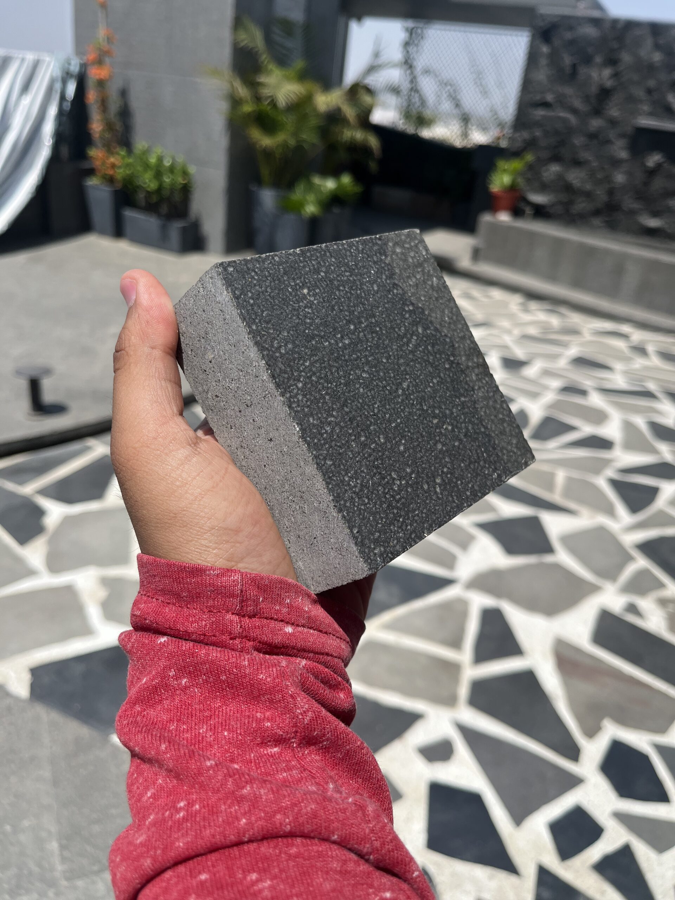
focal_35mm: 26
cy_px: 450
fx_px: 676
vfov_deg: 67.3
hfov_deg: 53.1
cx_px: 338
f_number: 1.6
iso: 50
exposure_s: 1/4310
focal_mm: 5.1
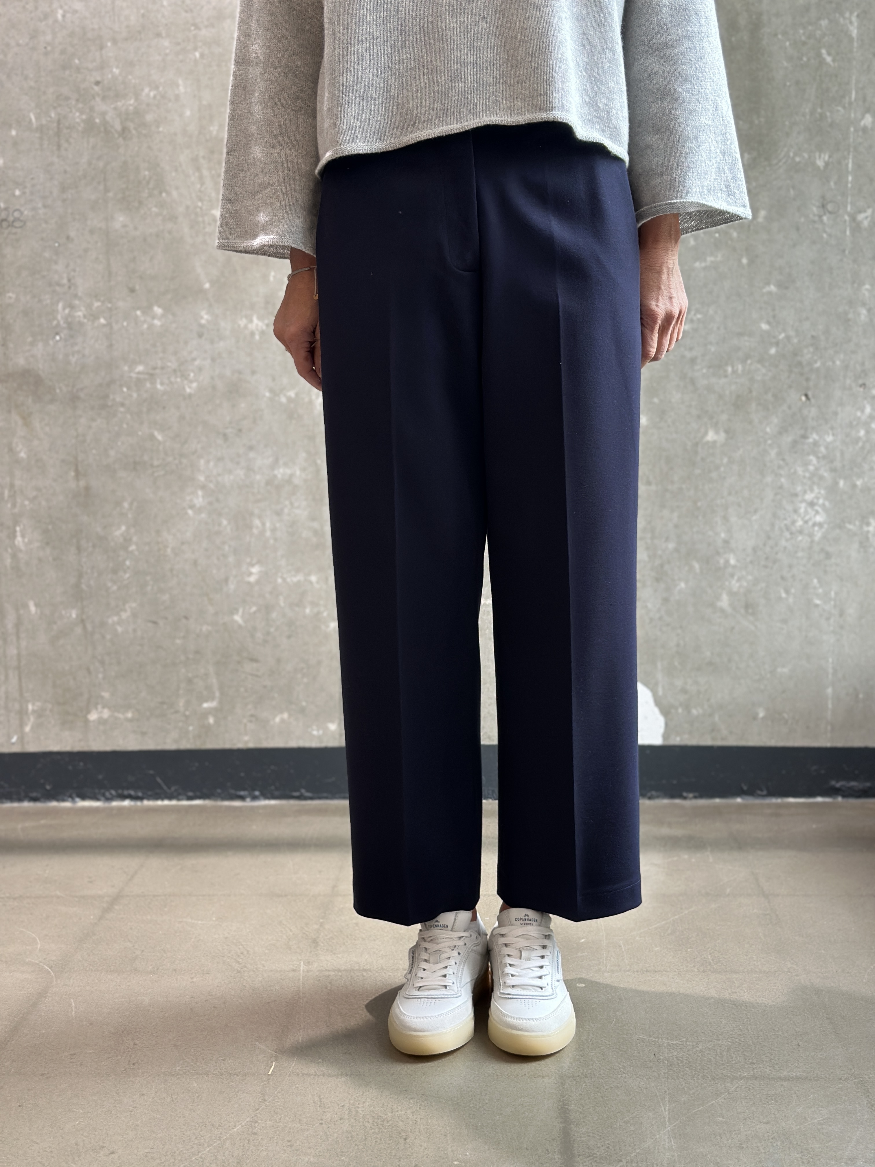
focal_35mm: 48
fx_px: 1618
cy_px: 584
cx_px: 438
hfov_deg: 30.3
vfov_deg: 39.7
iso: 125
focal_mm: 6.86
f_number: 1.78
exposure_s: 1/100
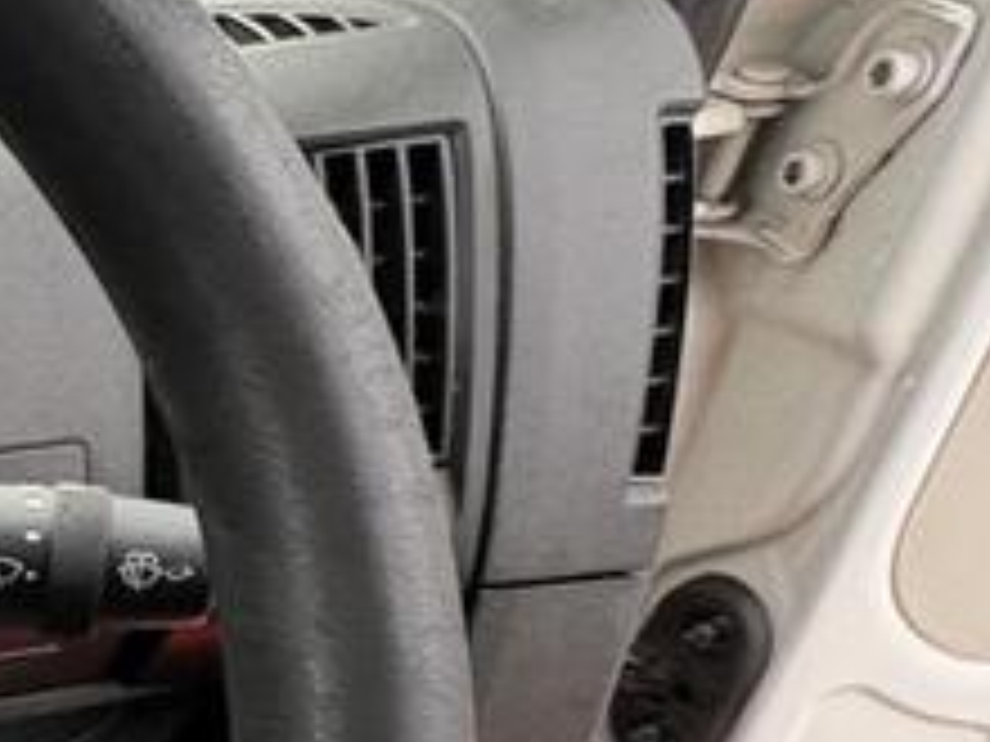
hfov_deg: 23.8
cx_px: -621
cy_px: 751
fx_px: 1630
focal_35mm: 57
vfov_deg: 24.4
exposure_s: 1/60
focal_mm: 2.22
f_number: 2.2
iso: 320
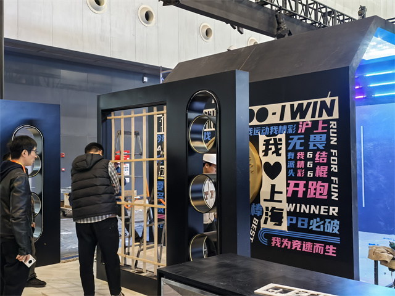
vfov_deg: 36.8
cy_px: 148
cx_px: 198
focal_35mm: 39
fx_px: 445
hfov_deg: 47.9
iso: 250
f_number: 2
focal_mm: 5.75
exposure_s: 1/100
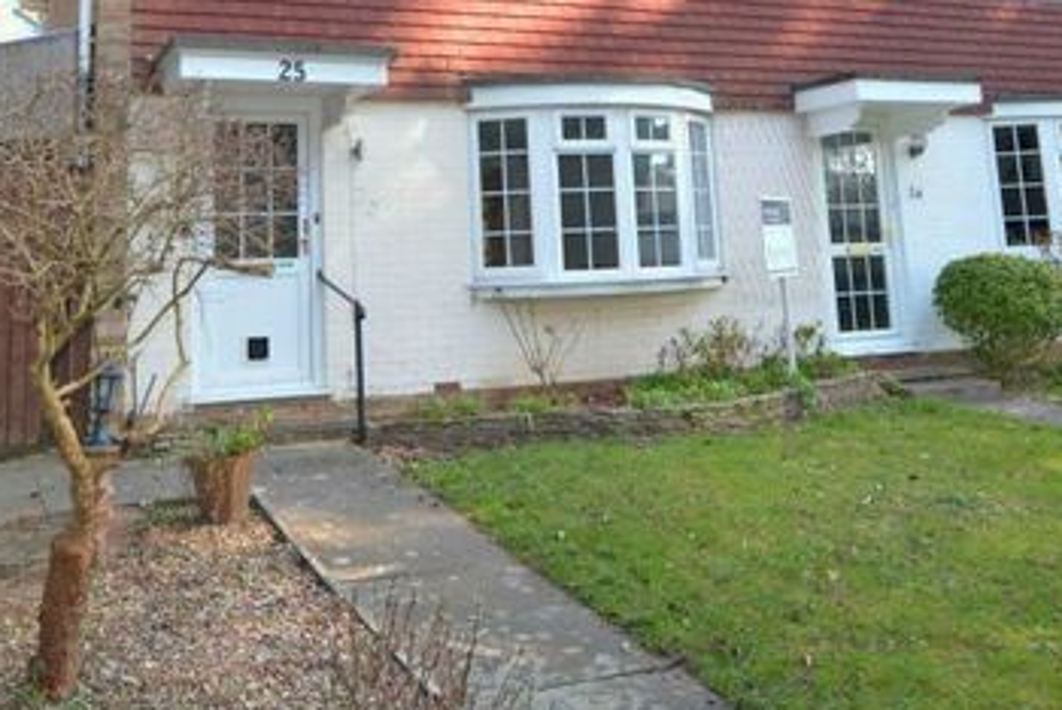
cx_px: 461
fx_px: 1151
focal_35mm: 39
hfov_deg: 49.4
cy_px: 50
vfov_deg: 32.3
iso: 400
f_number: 5
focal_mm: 13
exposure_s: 1/200
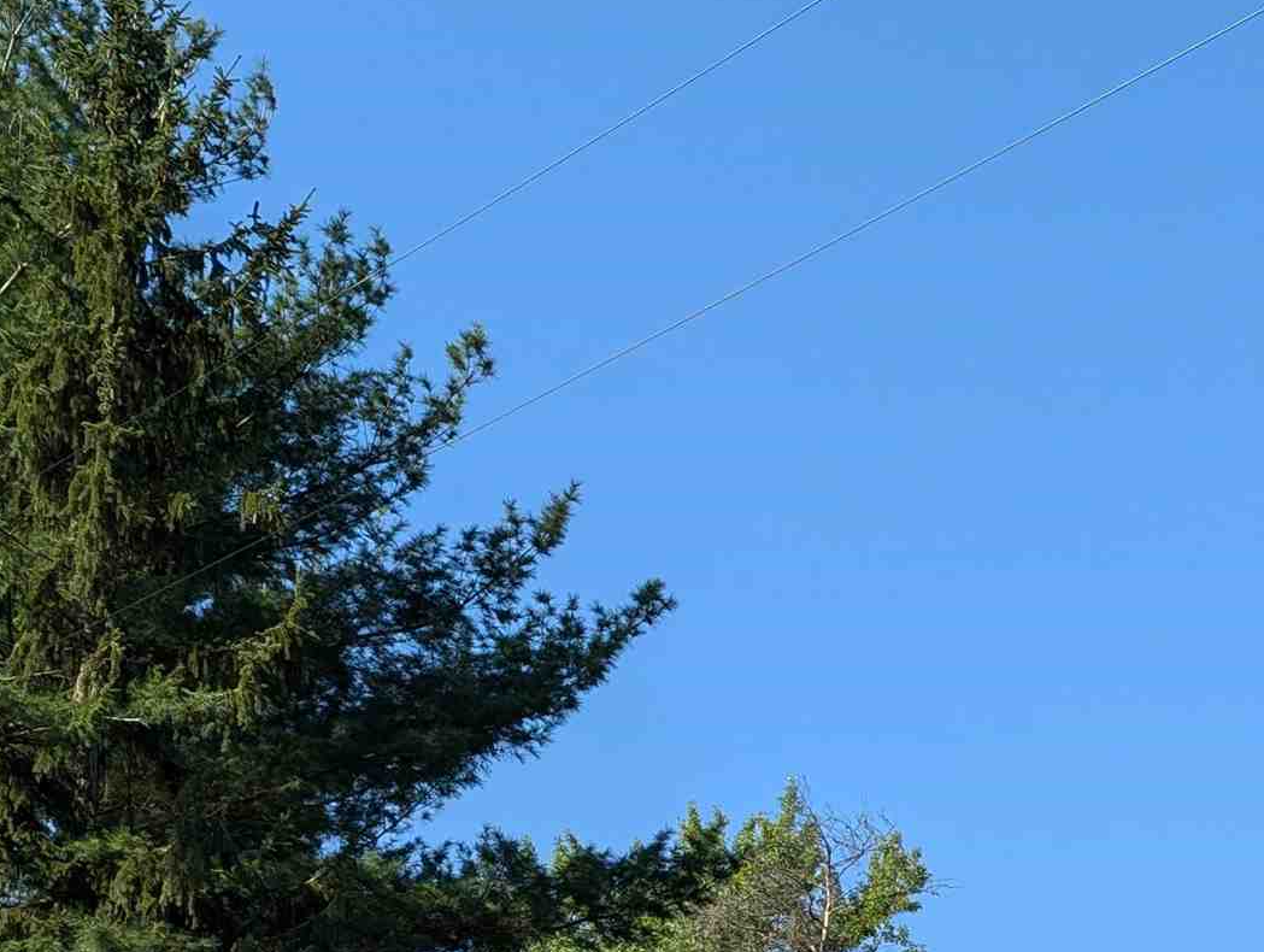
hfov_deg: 26.2
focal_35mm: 70
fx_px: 2560
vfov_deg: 19.5
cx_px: 1276
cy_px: 1226
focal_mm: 6.81
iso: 45
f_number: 1.85
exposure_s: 1/1287
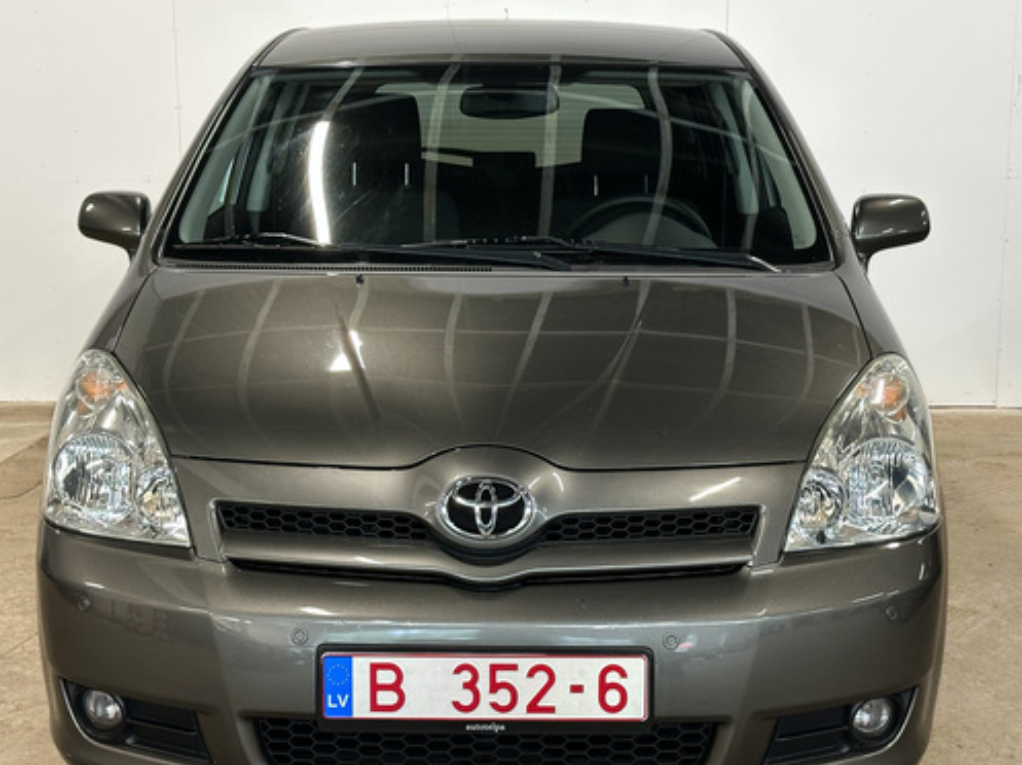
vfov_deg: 25.2
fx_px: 1711
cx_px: 494
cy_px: 405
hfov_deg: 33.3
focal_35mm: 58
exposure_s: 1/50
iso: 160
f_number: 1.8
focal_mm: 6.86
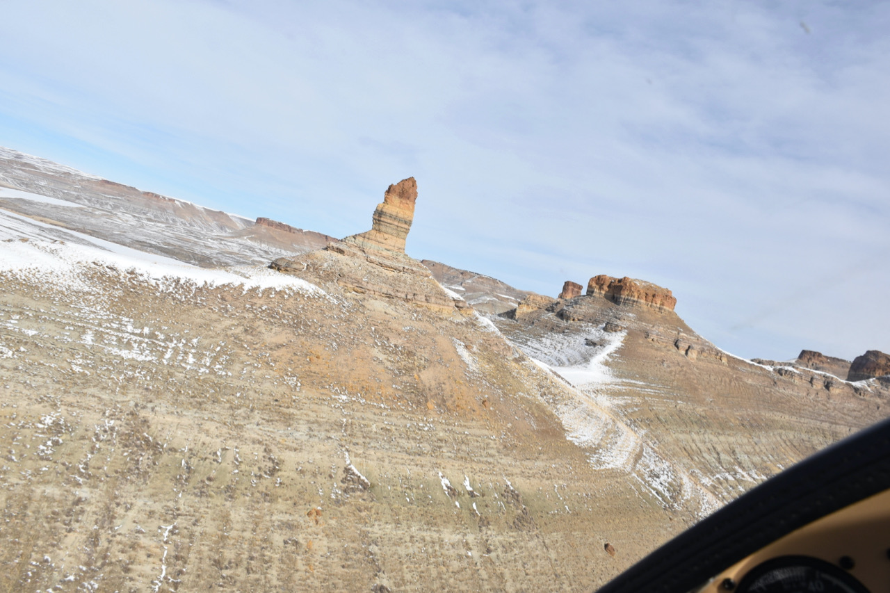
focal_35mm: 27
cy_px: 296
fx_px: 667
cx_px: 445
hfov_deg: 67.4
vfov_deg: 47.9
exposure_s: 1/500
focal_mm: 18
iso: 200
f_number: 11
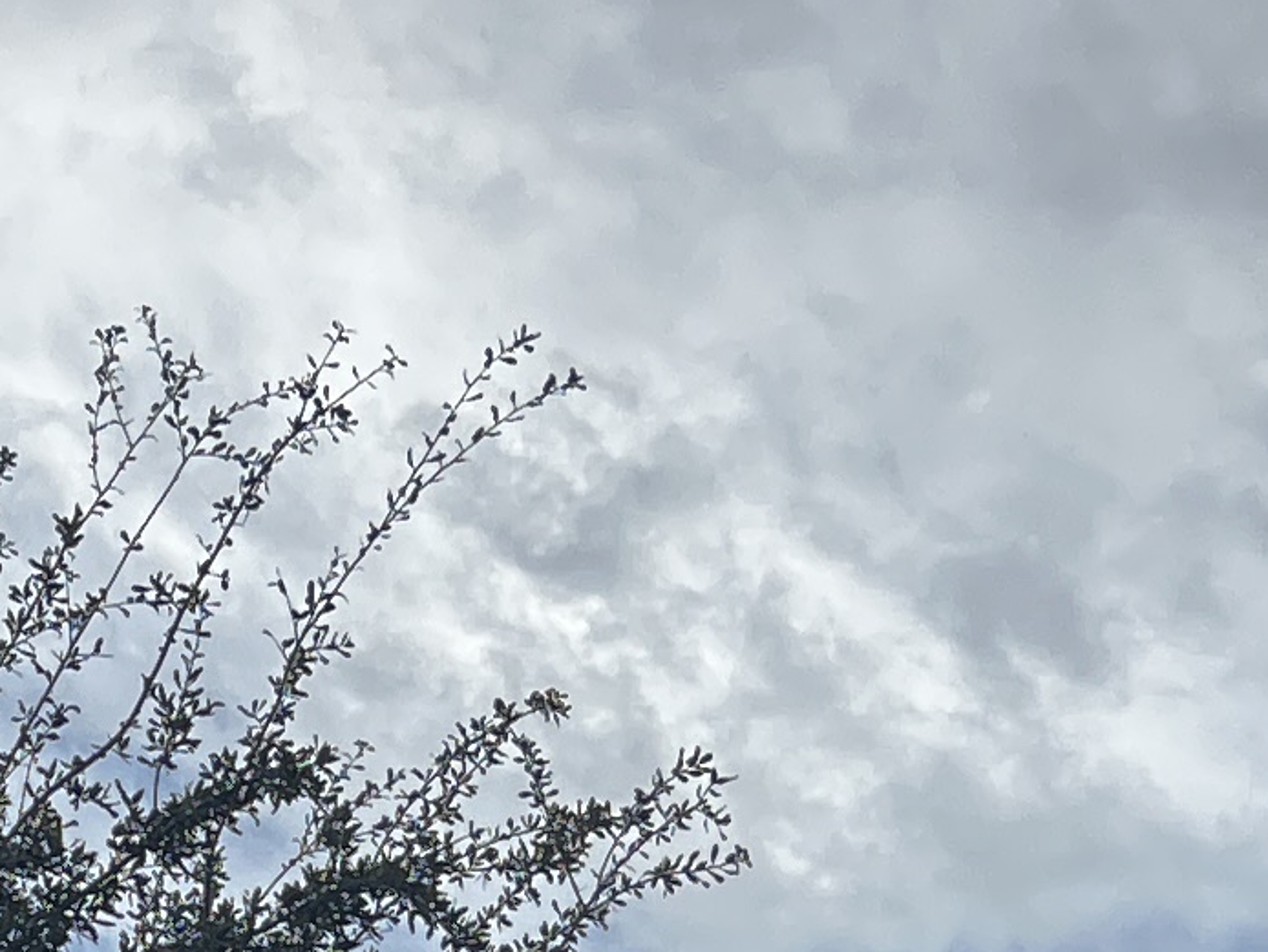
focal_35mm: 151
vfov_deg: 9.1
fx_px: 5533
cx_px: -353
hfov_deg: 12.7
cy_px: 2050
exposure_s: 1/1575
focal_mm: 5.7
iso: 50
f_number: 1.5
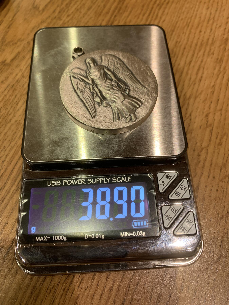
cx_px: 114
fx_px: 229
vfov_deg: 67.3
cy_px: 152
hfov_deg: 53.1
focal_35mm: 26
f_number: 1.8
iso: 80
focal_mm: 4.25
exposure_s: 1/50
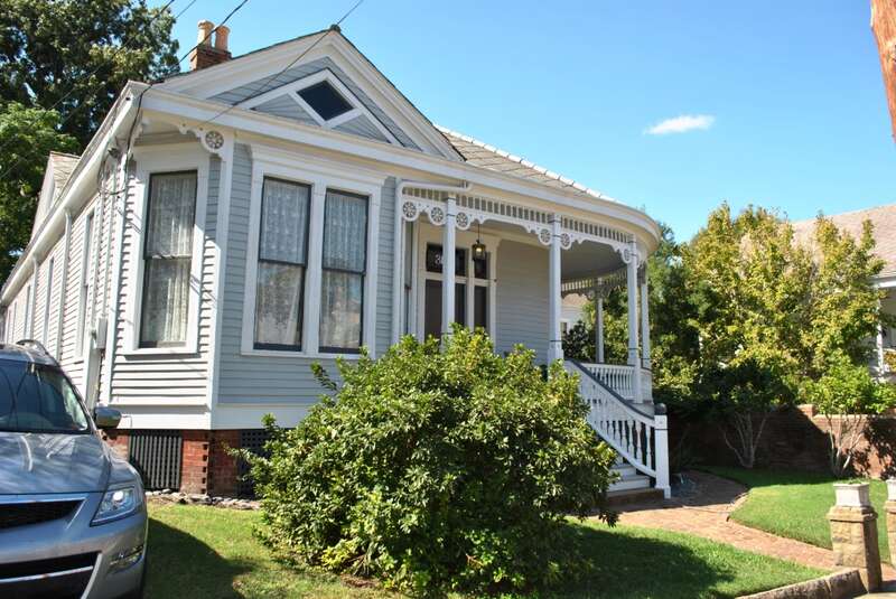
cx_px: 448
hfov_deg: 67.3
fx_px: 673
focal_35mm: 27
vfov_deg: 48.0
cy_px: 300
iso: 100
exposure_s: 1/200
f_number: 7.1
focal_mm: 18
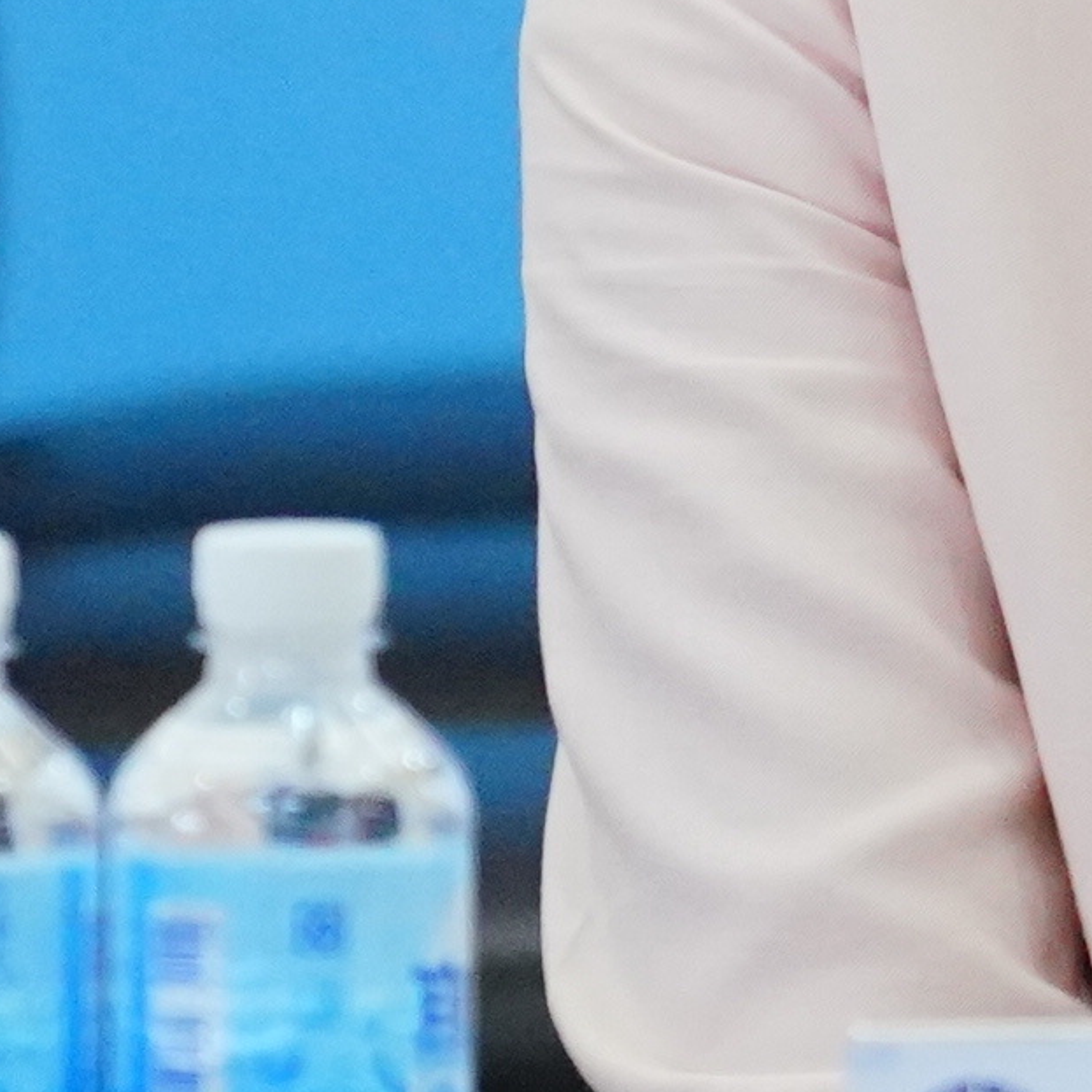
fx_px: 58175
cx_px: 2009
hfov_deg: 1.1
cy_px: -826
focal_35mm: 1630
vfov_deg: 1.1
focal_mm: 200
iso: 3200
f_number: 4
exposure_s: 1/320
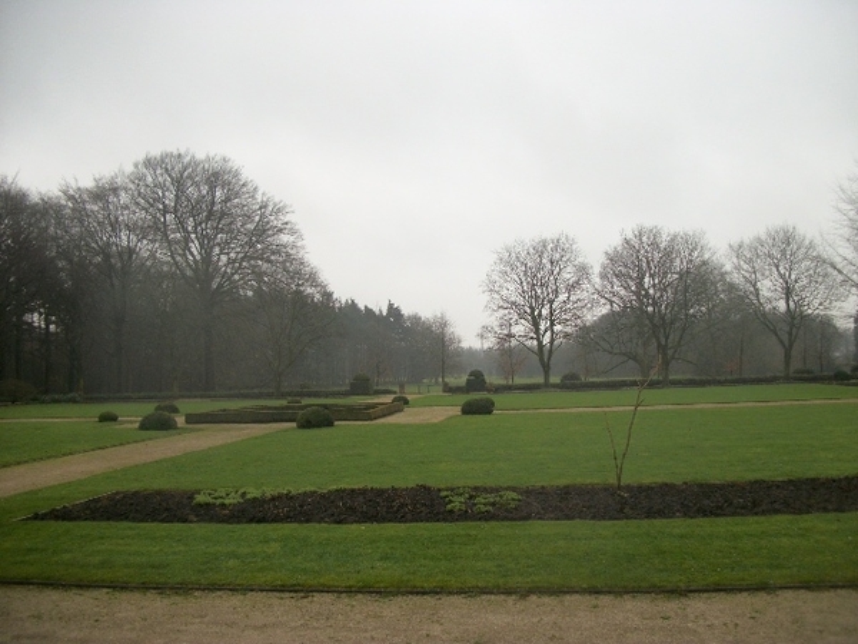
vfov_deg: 44.2
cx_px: 429
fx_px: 793
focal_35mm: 32
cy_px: 322
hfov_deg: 56.8
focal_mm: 5.7
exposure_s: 1/400
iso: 80
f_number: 2.9
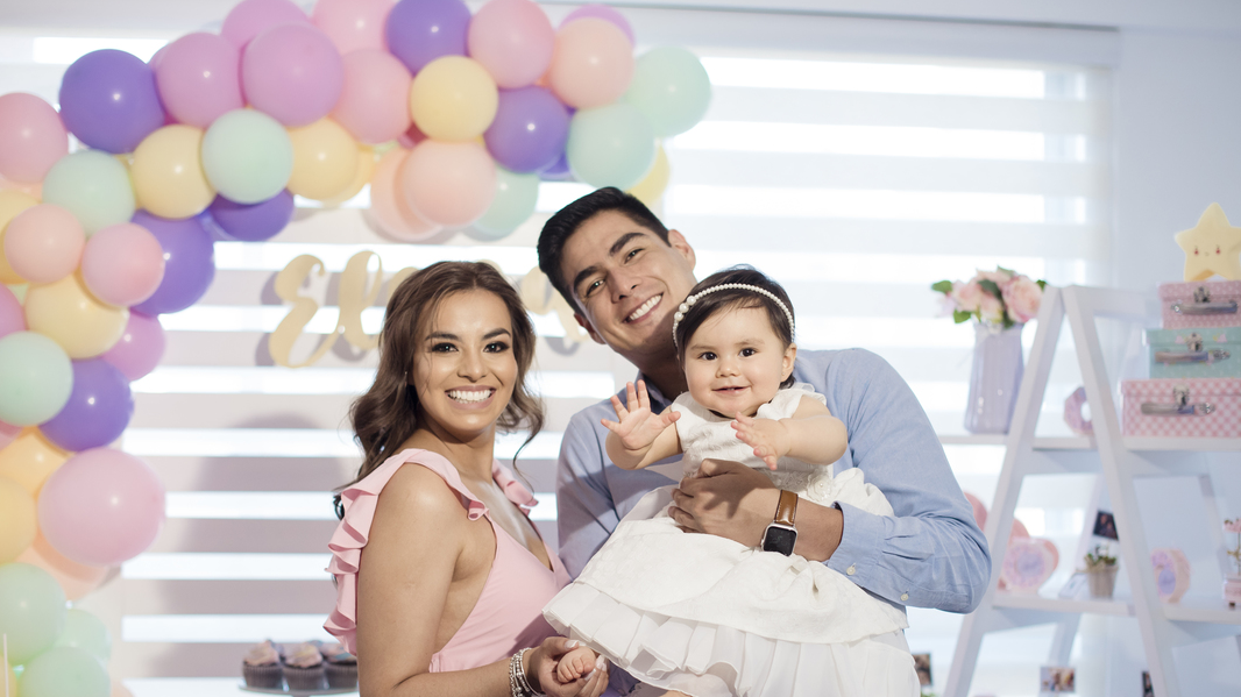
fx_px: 1941
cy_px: 442
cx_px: 634
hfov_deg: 35.5
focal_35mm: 59
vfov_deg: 20.3
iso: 800
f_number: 2.2
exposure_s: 1/200
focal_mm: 50
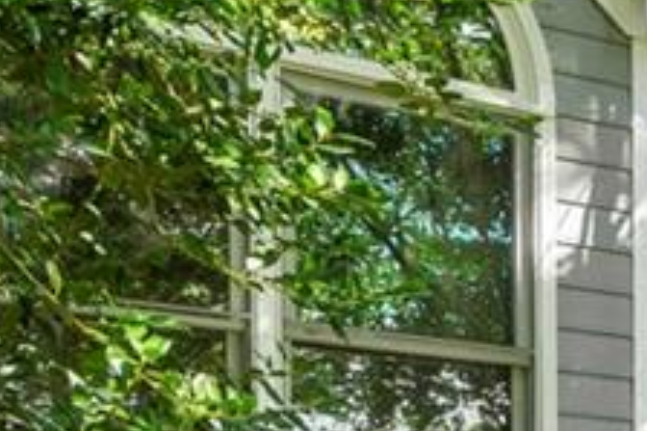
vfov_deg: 18.6
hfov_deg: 18.6
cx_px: 1274
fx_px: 1311
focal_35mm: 73
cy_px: 202
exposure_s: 1/60
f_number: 5.6
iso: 100
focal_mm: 16
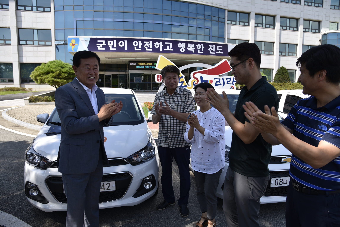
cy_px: 114
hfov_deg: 73.7
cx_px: 170
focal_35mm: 24
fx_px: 227
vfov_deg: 53.2
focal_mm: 24
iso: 100
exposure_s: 1/250
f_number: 6.3
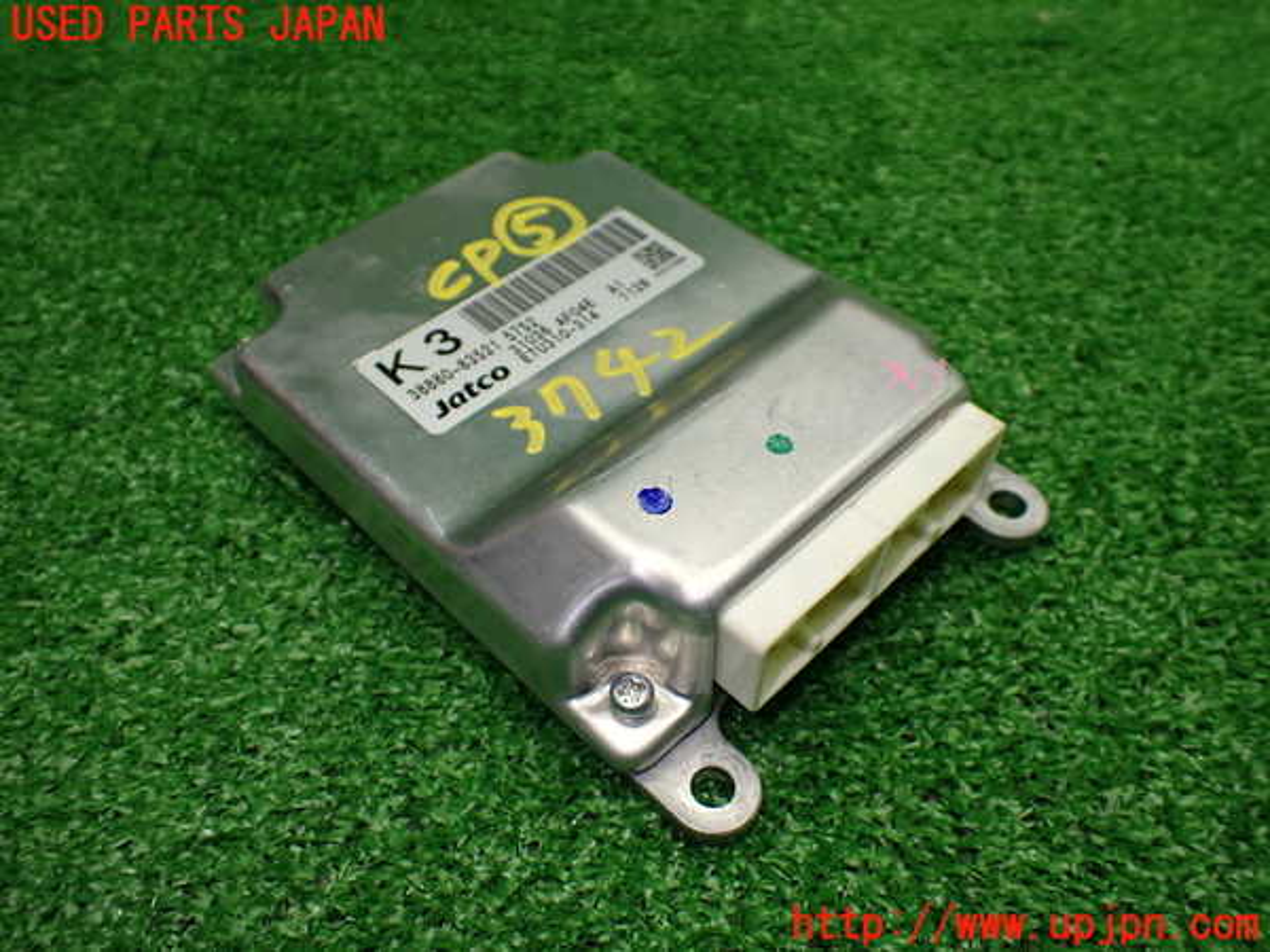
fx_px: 1101
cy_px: 476
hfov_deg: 60.0
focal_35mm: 30
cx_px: 635
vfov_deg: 46.8
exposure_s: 1/125
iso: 200
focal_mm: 5.4
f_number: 2.3
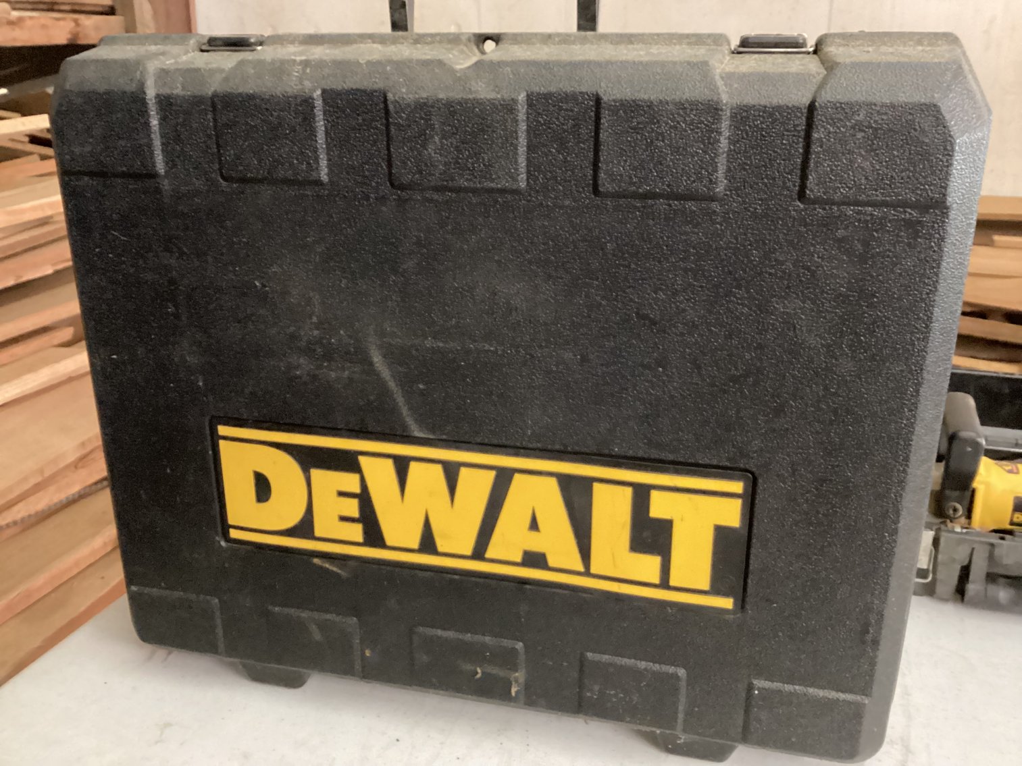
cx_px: 511
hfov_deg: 58.3
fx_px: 915
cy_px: 383
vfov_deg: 45.4
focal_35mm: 31
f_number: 2.4
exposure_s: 1/20
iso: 640
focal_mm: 3.3
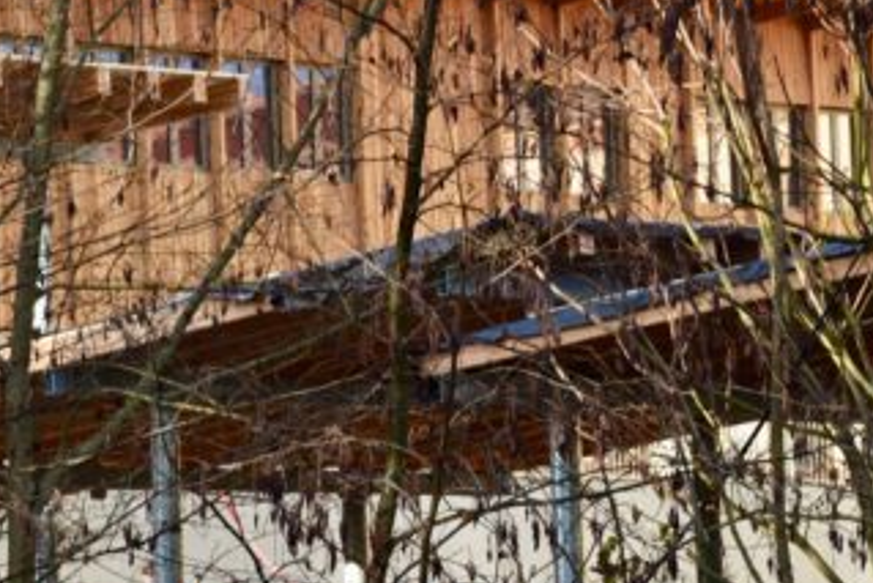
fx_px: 5264
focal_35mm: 217
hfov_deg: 9.5
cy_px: 252
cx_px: 161
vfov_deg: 6.3
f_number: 9
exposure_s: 1/100
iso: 400
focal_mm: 66
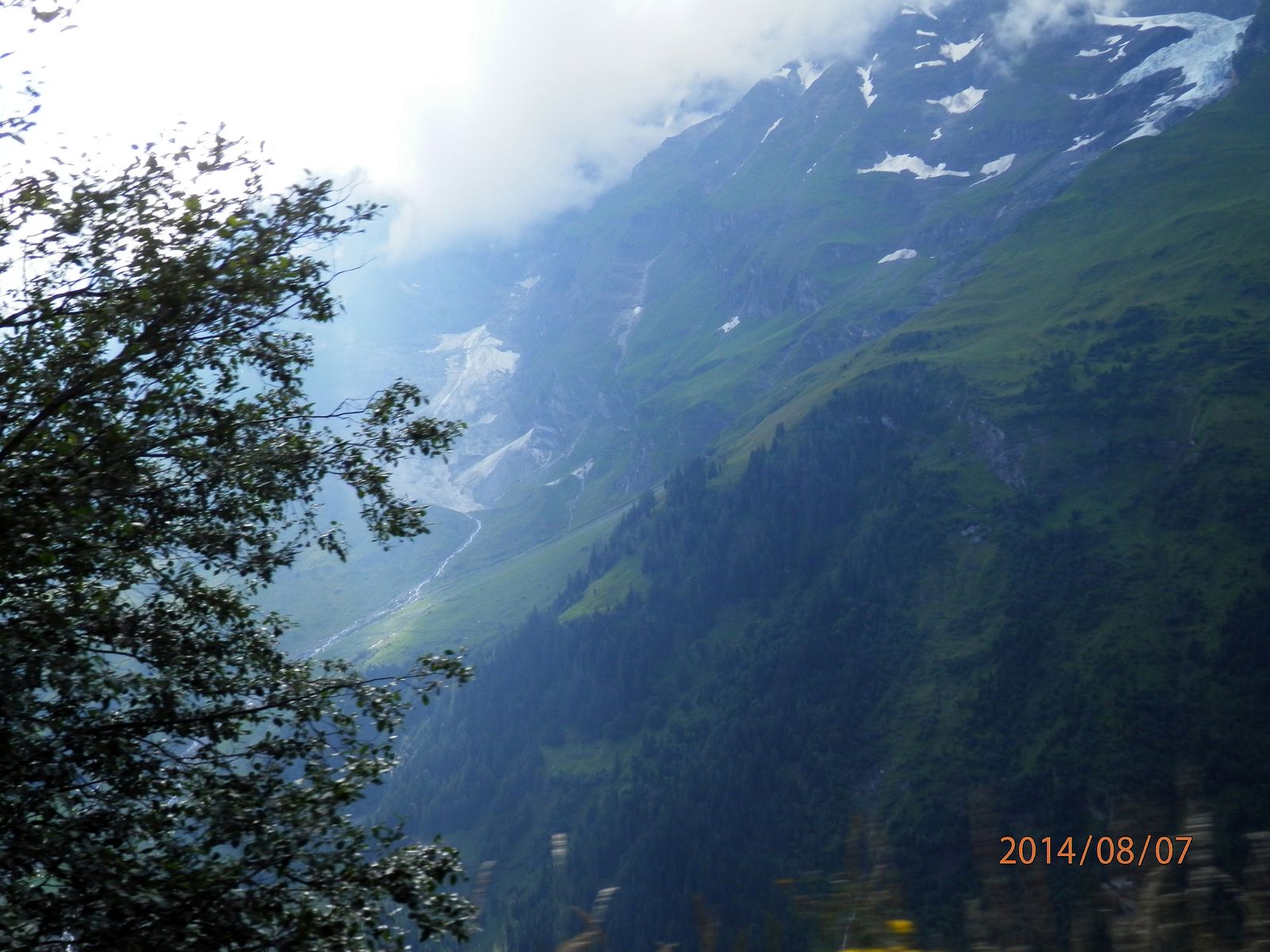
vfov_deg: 32.2
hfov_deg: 42.1
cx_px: 635
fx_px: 1651
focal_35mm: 45
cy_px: 476
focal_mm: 8
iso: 80
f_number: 3.8
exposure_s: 1/400
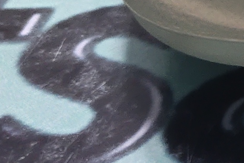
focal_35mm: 203
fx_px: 1375
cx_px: 722
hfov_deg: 8.5
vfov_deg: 6.4
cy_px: -245
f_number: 1.79
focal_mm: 4.35
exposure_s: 1/100
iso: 125
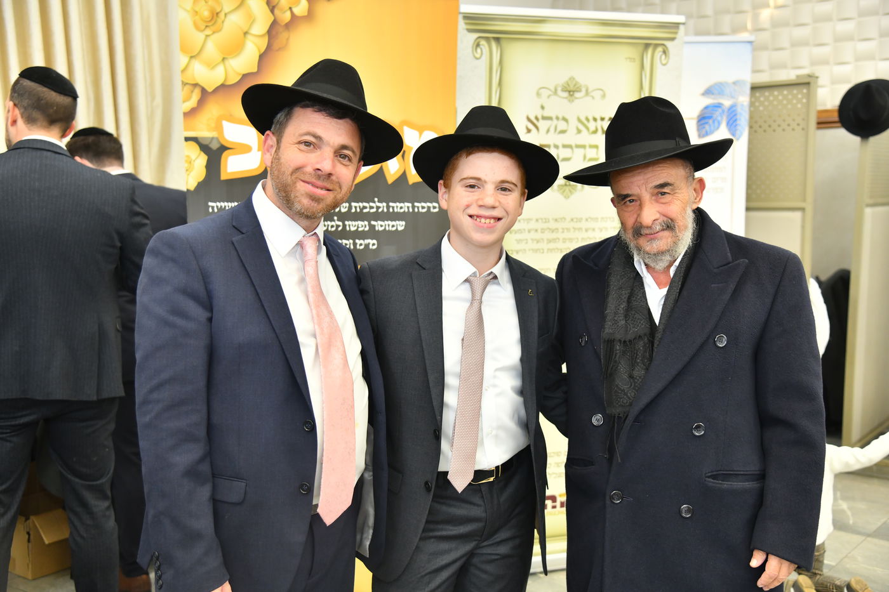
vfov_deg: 30.5
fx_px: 1086
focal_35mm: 44
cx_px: 444
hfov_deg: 44.5
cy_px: 296
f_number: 4.5
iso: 1000
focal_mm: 44
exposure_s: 1/200
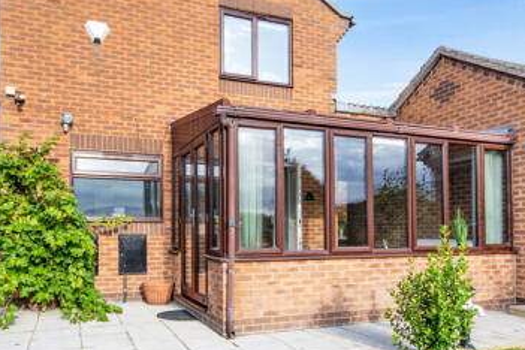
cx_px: 283
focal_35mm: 28
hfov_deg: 65.4
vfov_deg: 46.4
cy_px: 170
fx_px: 408
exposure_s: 1/80
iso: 100
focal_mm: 10
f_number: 8
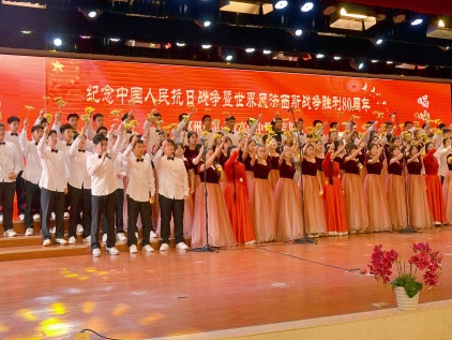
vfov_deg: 32.2
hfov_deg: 41.9
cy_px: 150
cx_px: 261
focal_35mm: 45
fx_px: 588
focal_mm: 22
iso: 1000
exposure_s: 1/200
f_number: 7.1
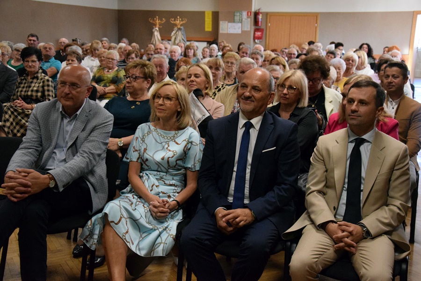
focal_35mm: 48
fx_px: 561
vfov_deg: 28.1
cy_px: 140
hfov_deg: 41.1
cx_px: 210
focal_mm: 32
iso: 4500
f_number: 4.5
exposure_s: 1/250
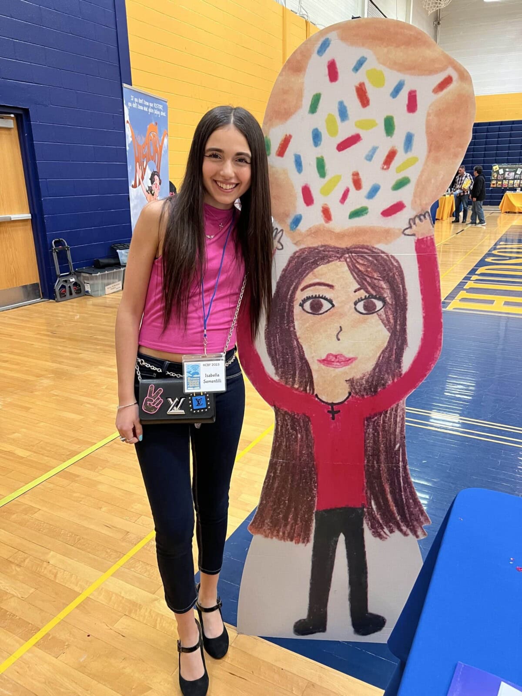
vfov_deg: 67.3
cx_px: 261
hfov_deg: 53.1
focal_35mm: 26
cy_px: 348
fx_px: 523
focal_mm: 5.7
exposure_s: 1/60
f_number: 1.5
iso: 200
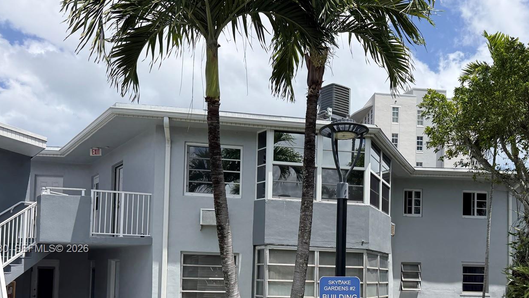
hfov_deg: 57.8
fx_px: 477
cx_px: 299
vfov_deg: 33.4
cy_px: 249
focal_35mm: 34
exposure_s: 1/4167
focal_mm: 6.76
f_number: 1.78
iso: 100
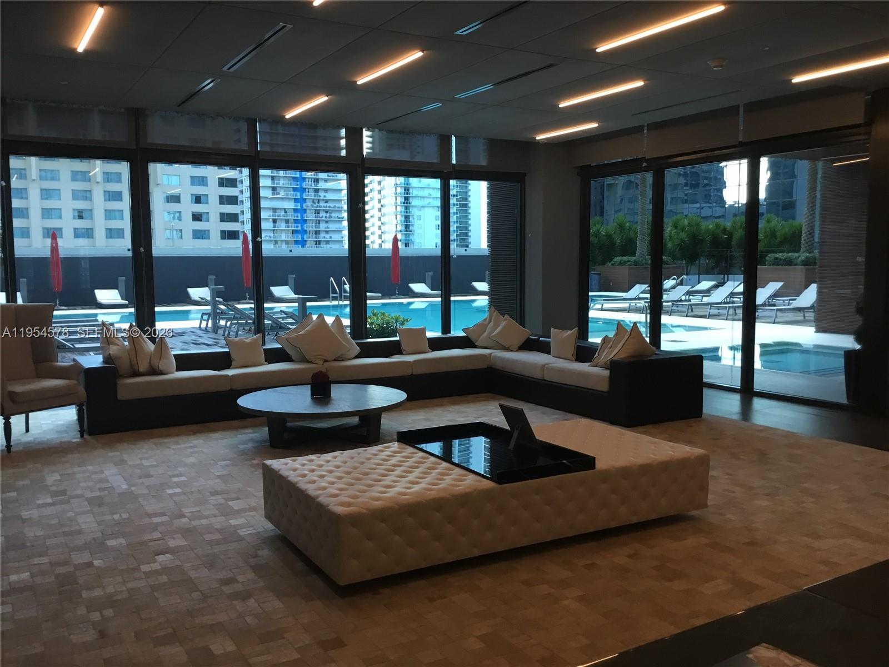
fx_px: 796
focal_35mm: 31
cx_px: 444
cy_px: 334
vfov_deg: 45.4
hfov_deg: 58.4
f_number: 2.4
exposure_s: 1/30
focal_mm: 3.3
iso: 25
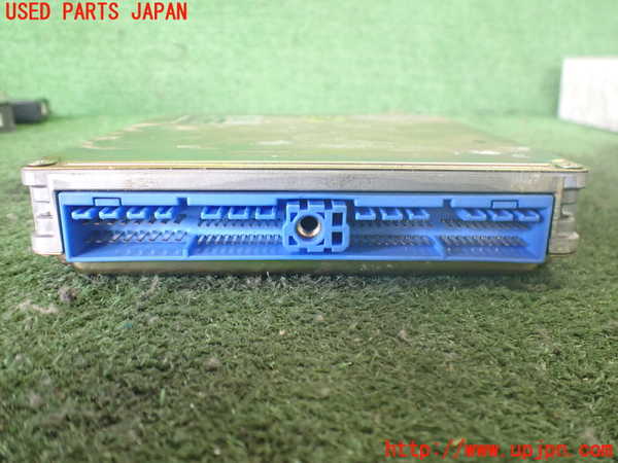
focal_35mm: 30
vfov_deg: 46.8
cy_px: 232
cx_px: 309
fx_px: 536
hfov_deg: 60.0
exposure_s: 1/40
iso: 800
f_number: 2.3
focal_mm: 5.4
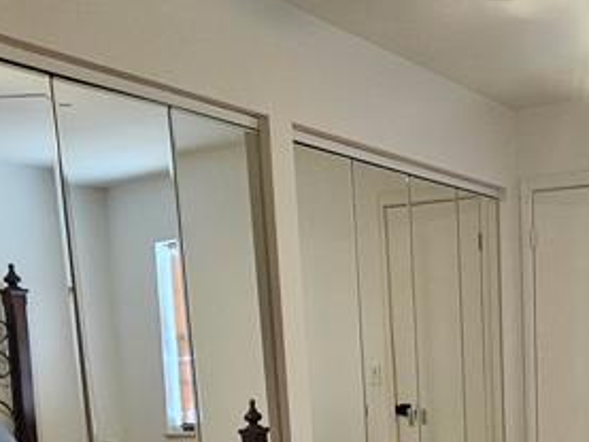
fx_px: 817
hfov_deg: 36.2
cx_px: 570
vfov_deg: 27.2
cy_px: 510
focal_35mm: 48
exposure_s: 1/40
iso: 320
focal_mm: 2.2
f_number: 2.2
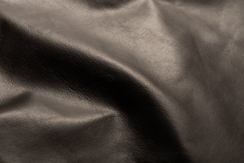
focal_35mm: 82
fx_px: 559
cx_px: 122
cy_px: 82
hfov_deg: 24.6
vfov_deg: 16.6
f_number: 7.1
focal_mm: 55
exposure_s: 1/200
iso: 100
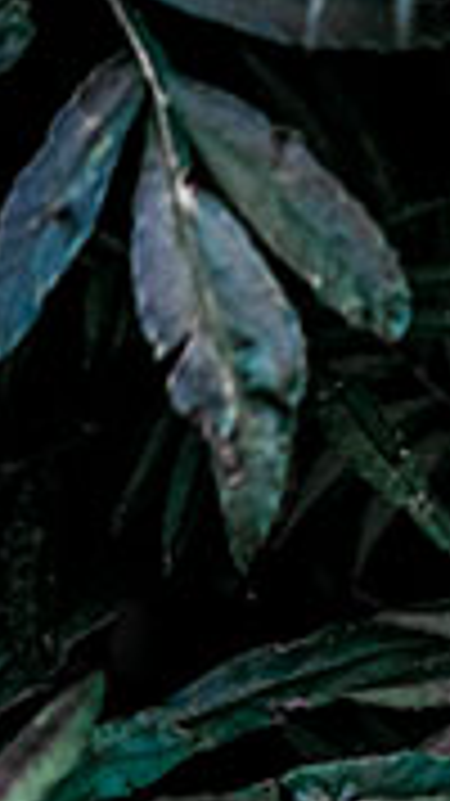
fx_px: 13079
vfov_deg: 3.5
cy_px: 664
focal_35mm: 616
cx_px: 963
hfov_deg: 2.0
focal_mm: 210
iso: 3200
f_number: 6
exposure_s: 1/250
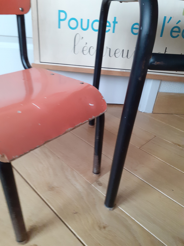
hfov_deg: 51.4
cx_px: 92
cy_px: 123
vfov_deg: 65.3
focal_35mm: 27
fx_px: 191
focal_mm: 3.6
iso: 200
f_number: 1.9
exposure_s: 1/50
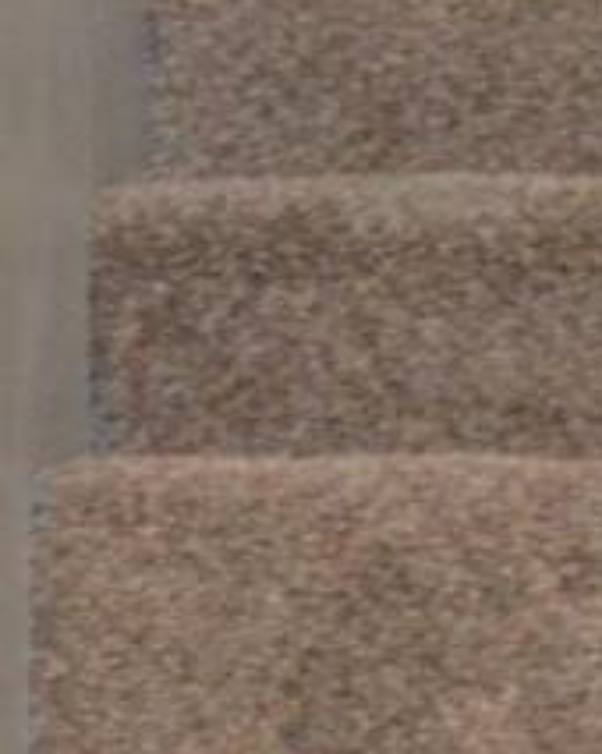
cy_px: -460
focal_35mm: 726
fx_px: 16201
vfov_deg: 2.7
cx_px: 1721
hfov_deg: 2.1
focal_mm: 55
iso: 1800
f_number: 5.6
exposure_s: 1/60
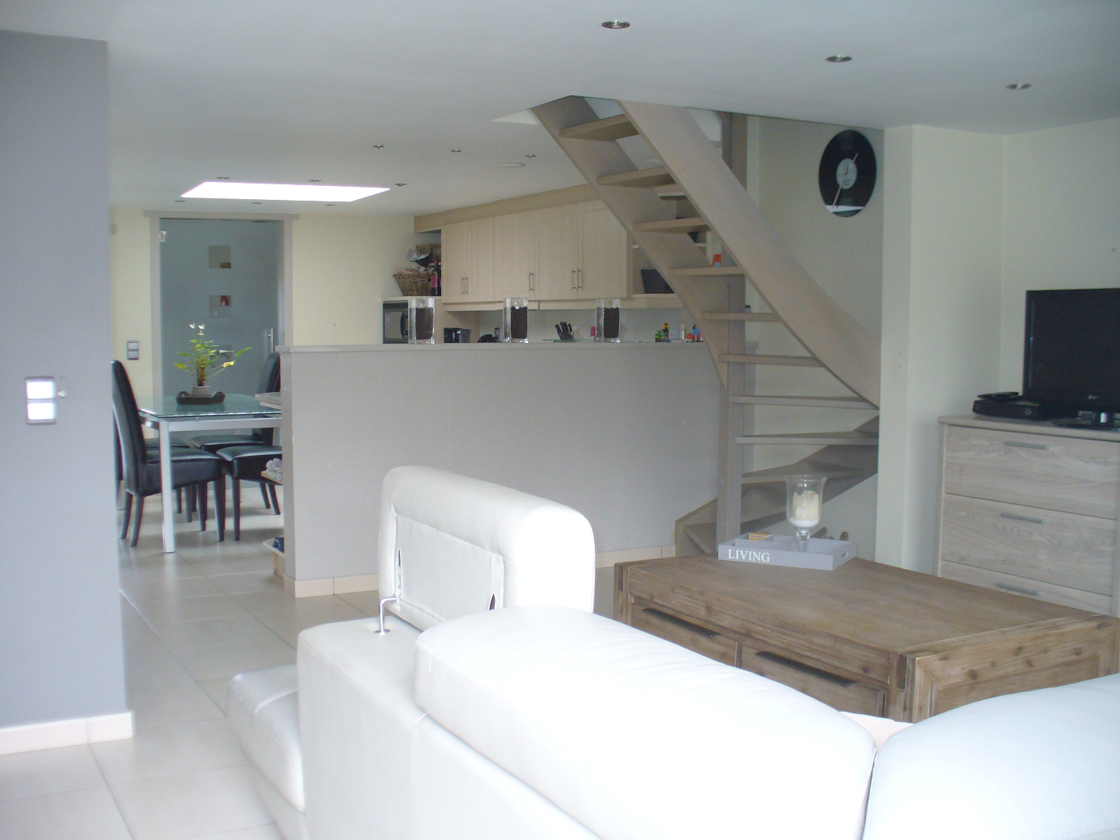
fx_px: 1197
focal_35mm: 37
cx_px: 560
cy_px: 420
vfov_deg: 38.7
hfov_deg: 50.1
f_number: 2.8
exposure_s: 1/20
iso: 100
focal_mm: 6.1
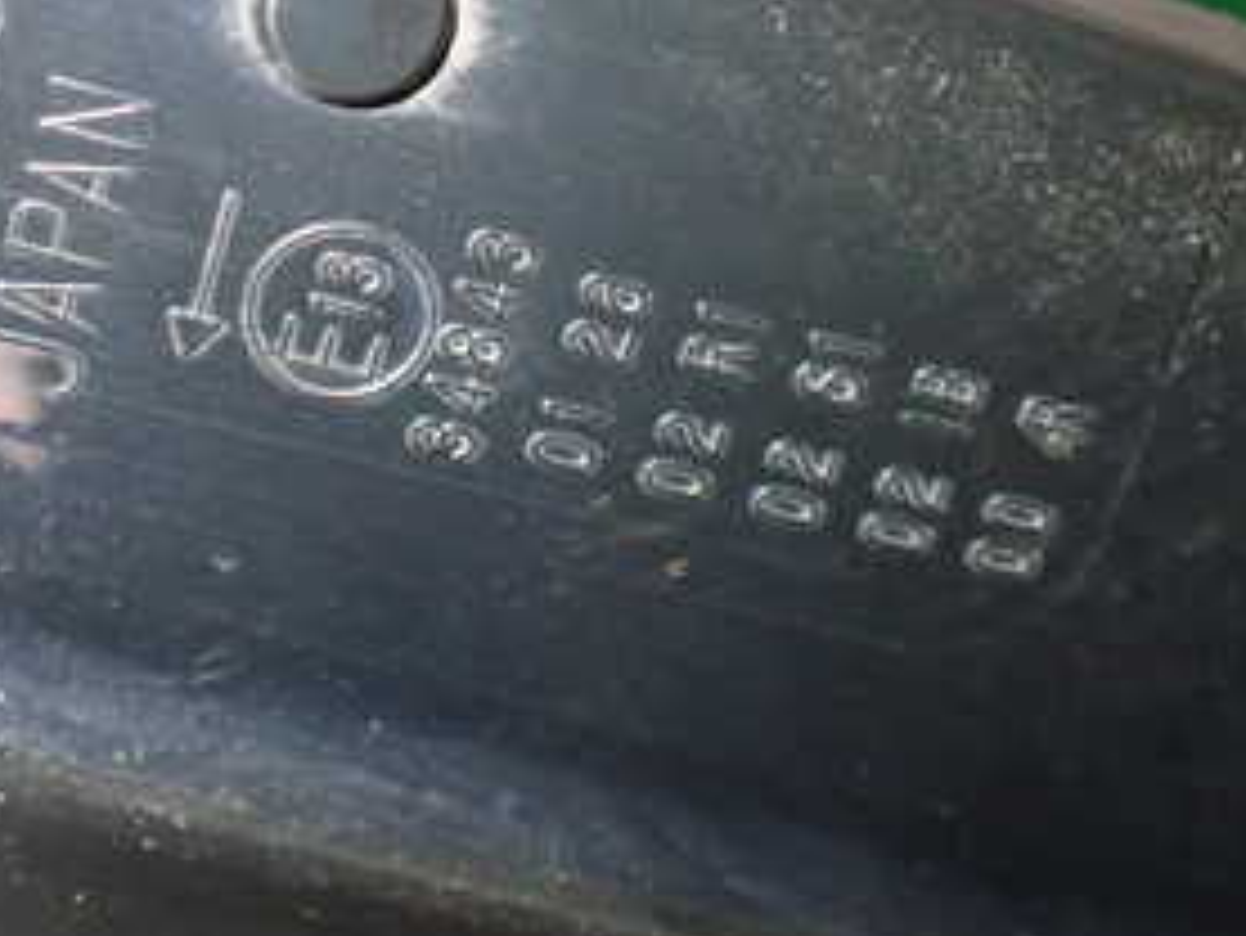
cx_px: 382
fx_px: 2341
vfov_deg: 22.1
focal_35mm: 65
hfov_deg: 29.5
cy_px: 108
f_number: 2.3
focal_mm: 5.4
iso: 800
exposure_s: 1/30
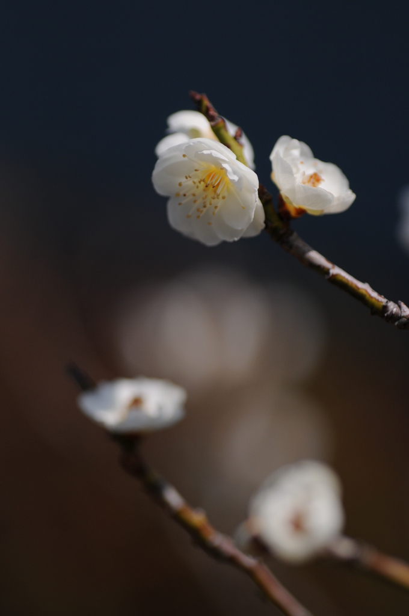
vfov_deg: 15.2
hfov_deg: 10.1
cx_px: 204
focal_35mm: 135
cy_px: 308
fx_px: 2307
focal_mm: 90
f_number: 4.5
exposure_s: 1/8000
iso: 250
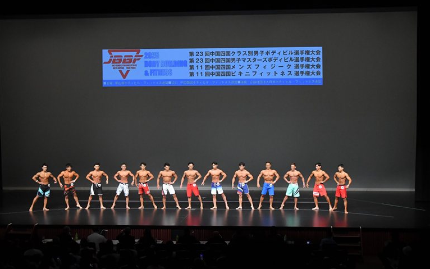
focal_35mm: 68
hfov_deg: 30.2
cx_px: 216
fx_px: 797
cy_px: 140
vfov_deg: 19.1
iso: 4000
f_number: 5.6
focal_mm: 44
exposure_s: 1/400
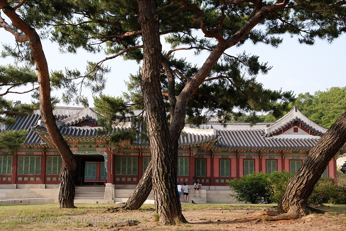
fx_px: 520
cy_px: 116
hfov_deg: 36.8
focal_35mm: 54
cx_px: 173
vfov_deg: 25.1
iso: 125
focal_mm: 36
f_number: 7.1
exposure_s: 1/100
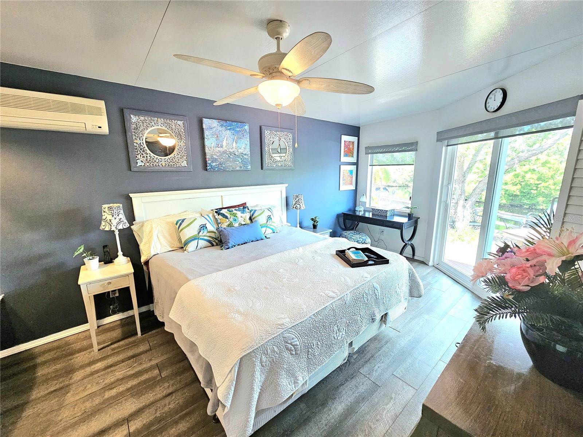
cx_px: 292
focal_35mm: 13
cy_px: 218
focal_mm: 2.2
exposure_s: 1/60.2
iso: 125
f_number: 2.2
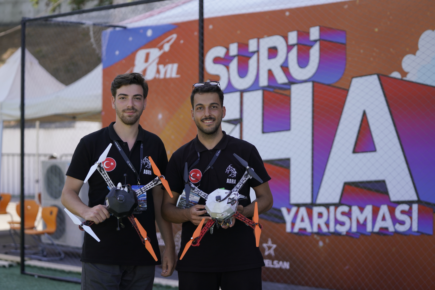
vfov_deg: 17.5
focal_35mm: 78
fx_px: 943
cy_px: 145
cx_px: 218
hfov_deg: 26.0
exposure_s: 1/2000
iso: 400
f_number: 2.8
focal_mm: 78
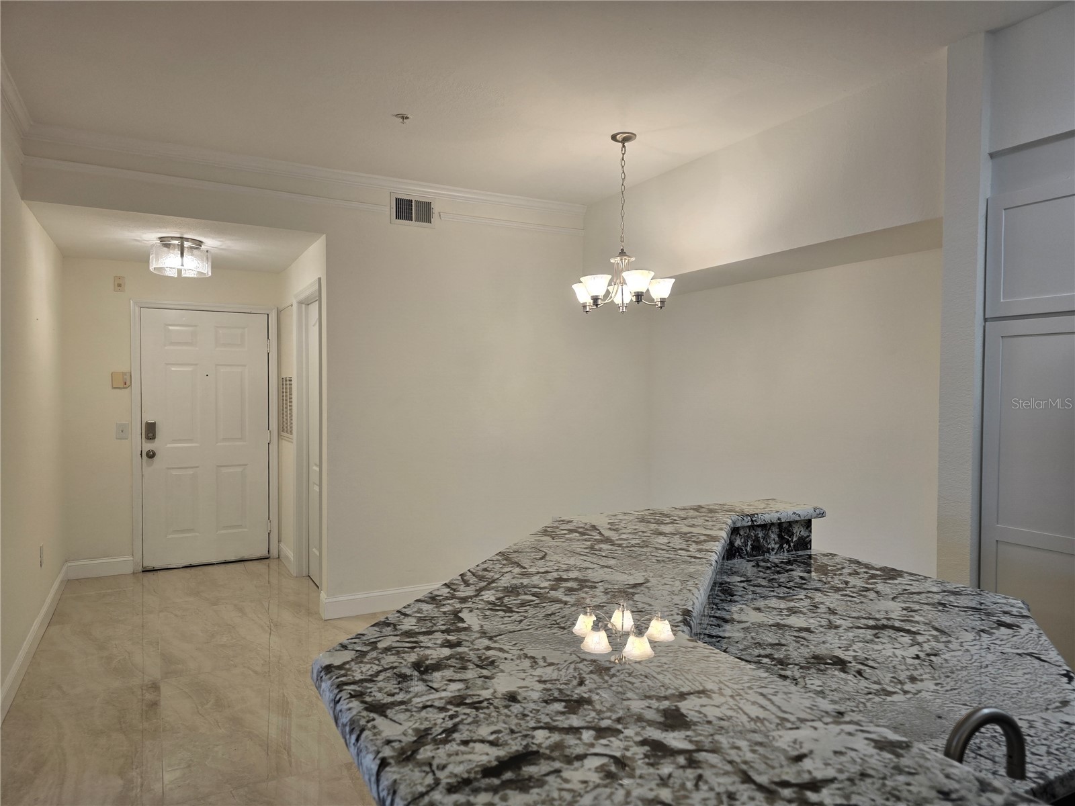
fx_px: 714
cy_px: 403
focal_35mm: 23
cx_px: 538
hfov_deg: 73.9
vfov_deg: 58.9
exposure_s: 1/120
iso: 80
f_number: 1.7
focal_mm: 6.3
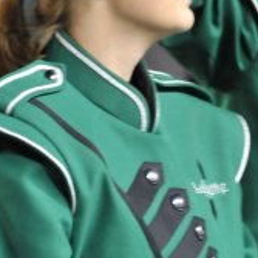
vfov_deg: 2.6
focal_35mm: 686
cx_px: 155
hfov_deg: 2.6
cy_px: 252
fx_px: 5785
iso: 800
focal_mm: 150
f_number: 2.8
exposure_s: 1/100
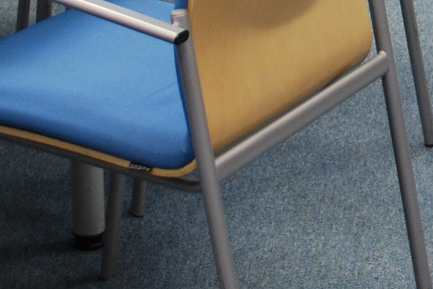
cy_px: -382
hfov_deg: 9.7
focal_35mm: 210
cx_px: 525
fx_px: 2526
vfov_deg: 6.3
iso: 320
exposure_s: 1/30
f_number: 4.5
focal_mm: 28
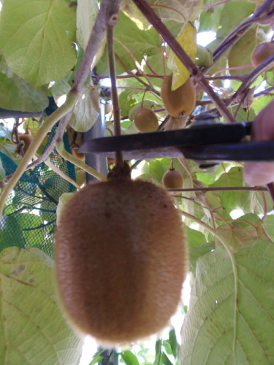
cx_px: 137
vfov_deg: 71.6
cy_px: 182
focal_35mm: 24
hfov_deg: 56.8
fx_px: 253
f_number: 2.9
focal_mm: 4.3
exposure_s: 1/30
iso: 125
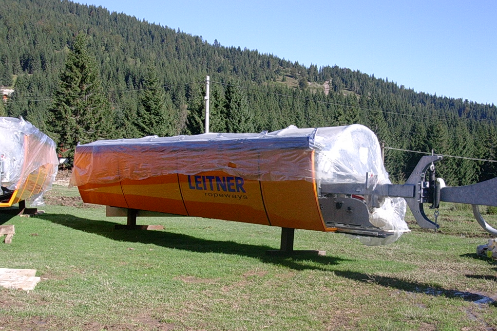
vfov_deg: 28.6
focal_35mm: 47
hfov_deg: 41.9
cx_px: 249
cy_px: 178
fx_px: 649
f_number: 2.9
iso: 70
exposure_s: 1/813
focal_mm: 6.7
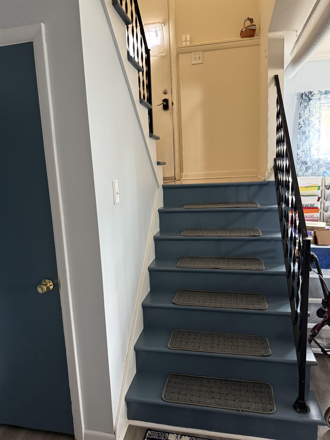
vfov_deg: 71.6
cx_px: 165
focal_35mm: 24
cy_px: 220
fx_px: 305
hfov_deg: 56.8
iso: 800
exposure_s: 1/40
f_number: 1.78
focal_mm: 6.76
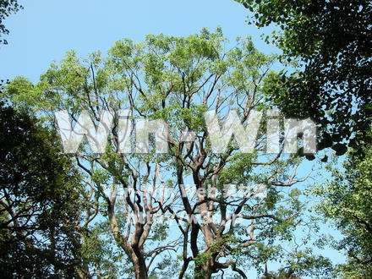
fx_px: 376
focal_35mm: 35
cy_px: 140
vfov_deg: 40.7
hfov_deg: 52.6
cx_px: 186
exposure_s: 1/179
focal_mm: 9
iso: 100
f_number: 5
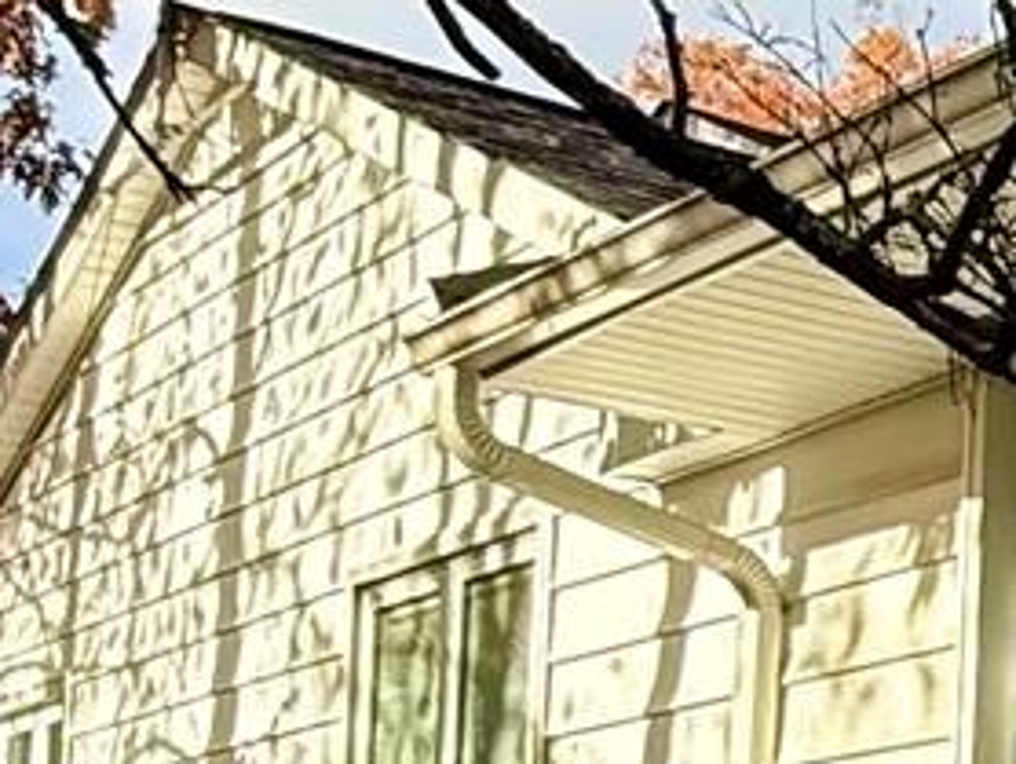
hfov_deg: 16.3
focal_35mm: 103
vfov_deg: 13.8
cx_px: 1776
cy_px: 994
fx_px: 3026
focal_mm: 2.22
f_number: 2.2
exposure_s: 1/928
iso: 50
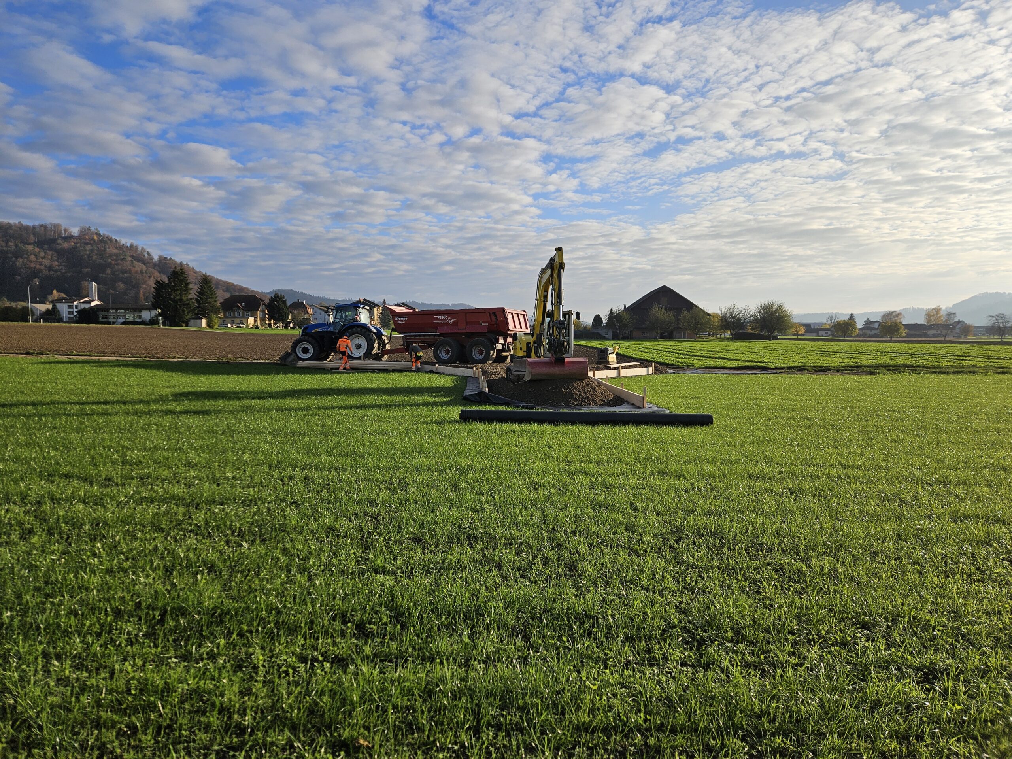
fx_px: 672
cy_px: 380
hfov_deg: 73.9
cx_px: 506
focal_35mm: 23
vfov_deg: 58.9
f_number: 1.8
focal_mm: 5.4
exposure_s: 1/2517
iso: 25
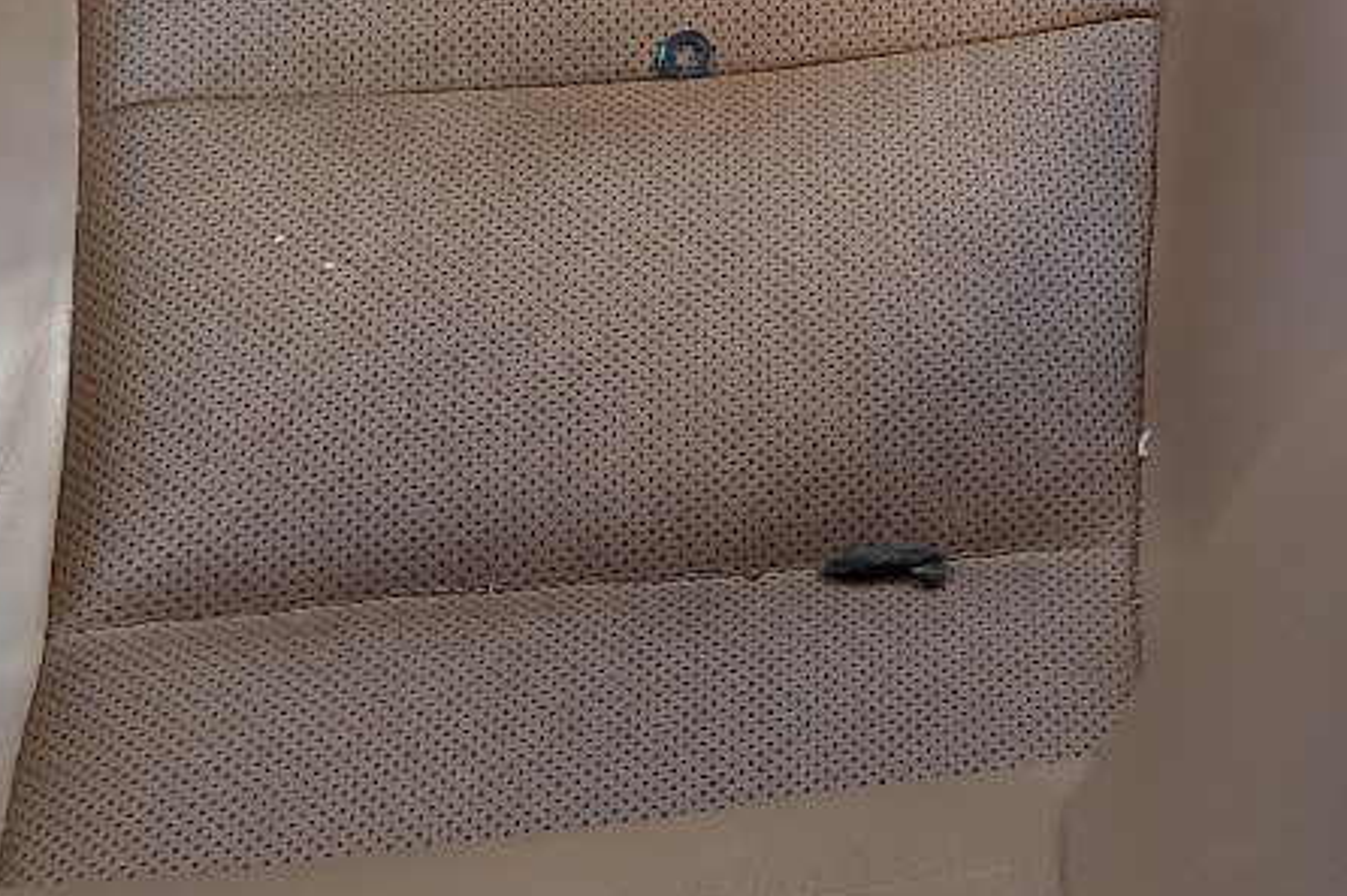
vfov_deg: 13.1
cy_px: -543
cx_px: 1595
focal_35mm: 97
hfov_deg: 19.8
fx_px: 3628
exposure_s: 1/250
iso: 50
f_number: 1.5
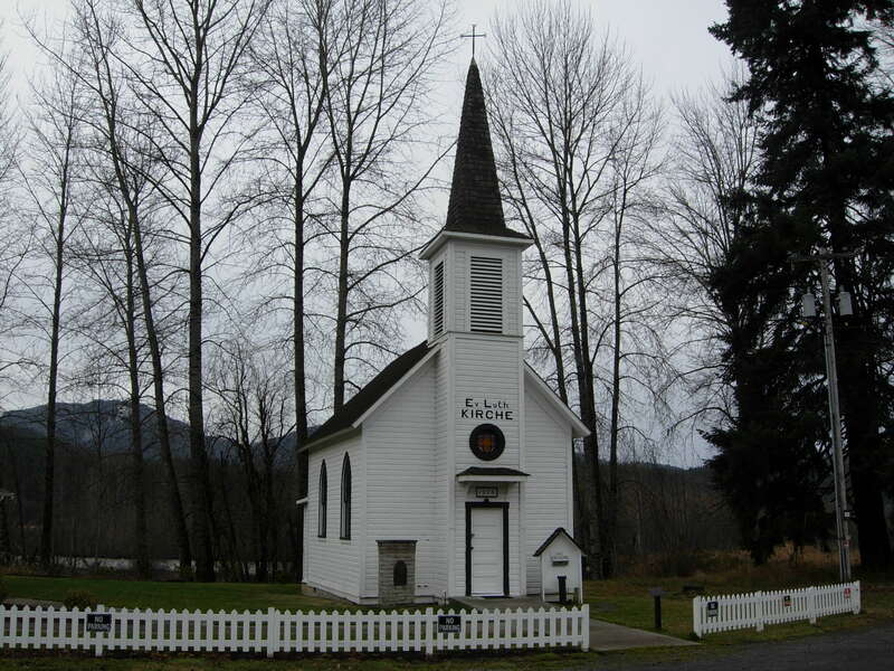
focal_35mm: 36
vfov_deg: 39.7
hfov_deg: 51.4
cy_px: 336
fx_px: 930
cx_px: 447
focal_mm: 7.5
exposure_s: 1/235
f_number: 5.4
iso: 50
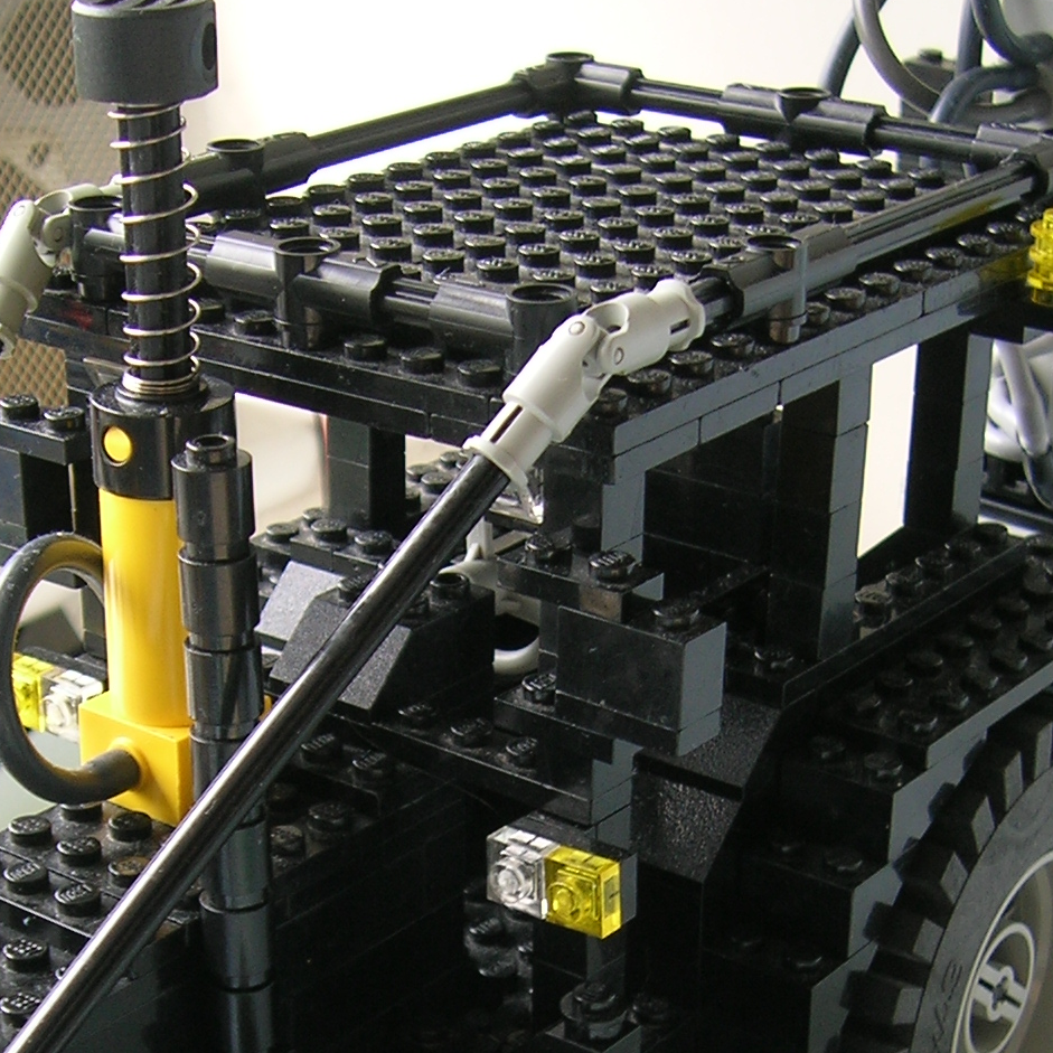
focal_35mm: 73
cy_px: 961
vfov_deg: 23.0
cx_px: 449
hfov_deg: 23.7
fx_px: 2512
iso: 50
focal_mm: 5.7
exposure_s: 1/27.5
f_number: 2.9
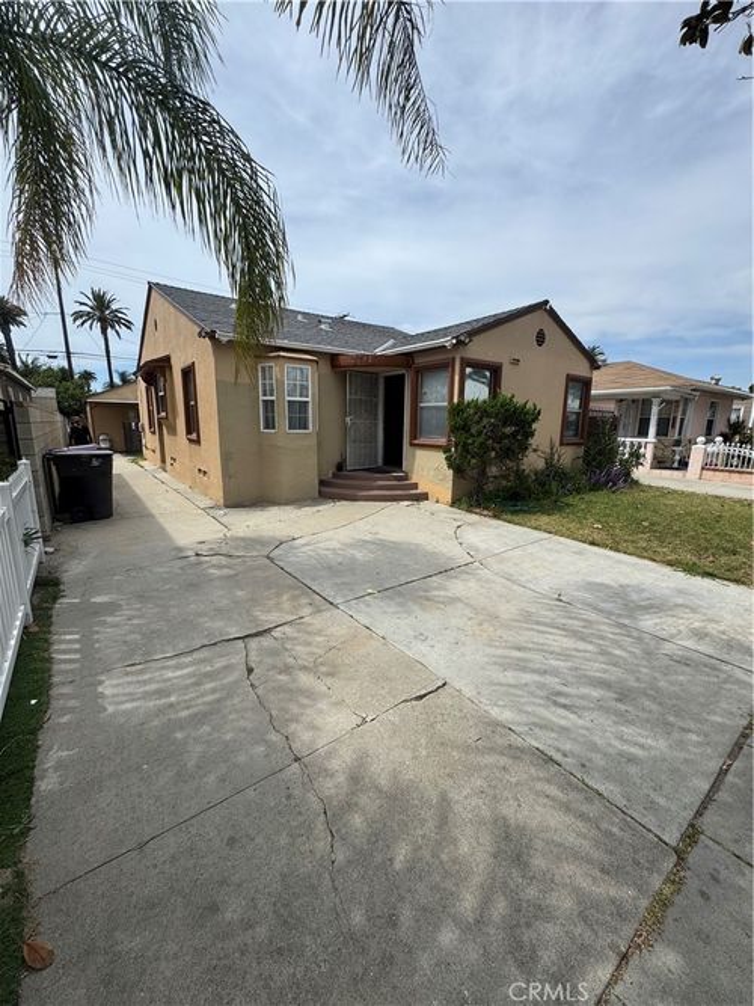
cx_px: 377
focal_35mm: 14
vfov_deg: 102.1
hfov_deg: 85.7
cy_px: 503
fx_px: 407
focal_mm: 2.22
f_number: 2.2
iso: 50
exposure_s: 1/2028
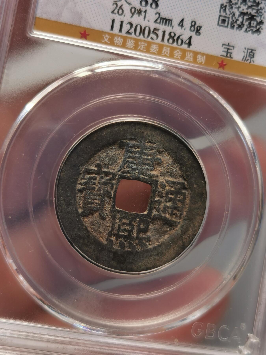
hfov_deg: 26.6
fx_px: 564
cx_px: 133
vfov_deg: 34.9
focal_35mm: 55
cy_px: 178
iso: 50
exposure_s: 1/225
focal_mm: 5.56
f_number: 1.6
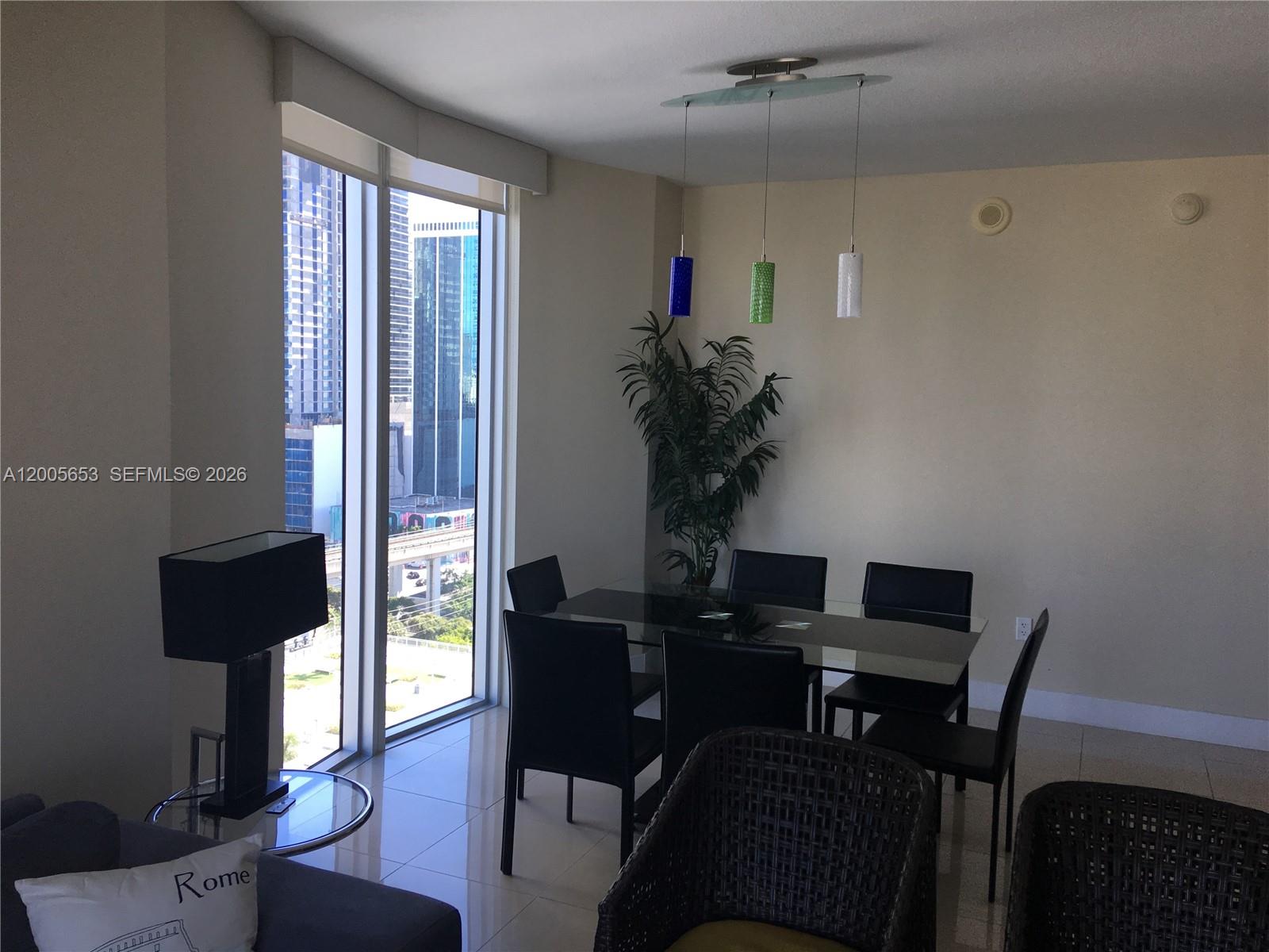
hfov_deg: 61.7
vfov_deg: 48.2
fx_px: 1063
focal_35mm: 29
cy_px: 476
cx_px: 634
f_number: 2.2
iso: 32
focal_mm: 4.15
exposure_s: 1/120
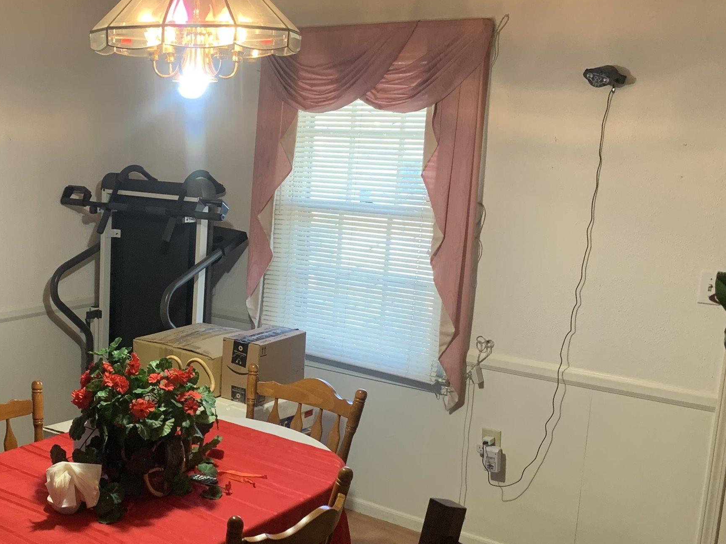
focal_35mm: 46
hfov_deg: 40.0
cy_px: 328
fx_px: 965
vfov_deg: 31.4
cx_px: 175
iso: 200
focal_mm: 4.25
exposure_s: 1/60
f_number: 1.8
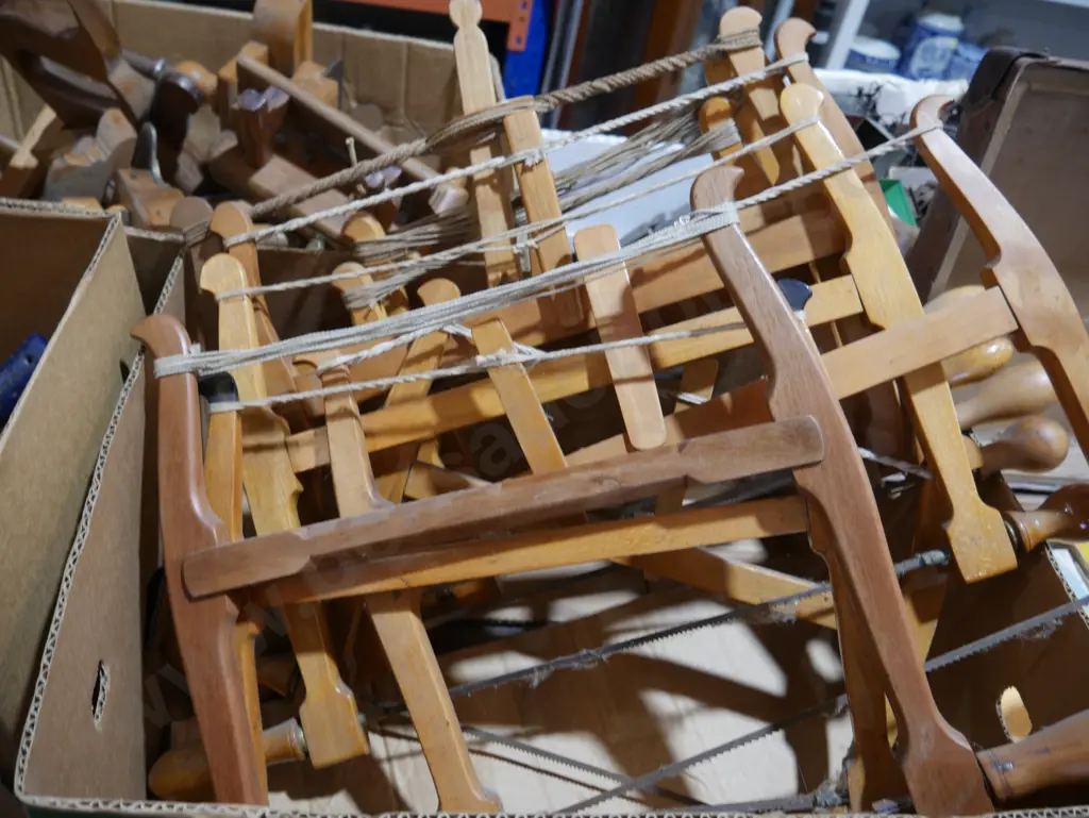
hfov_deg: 63.4
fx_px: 881
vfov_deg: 49.8
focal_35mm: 28
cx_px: 544
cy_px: 409
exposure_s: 1/60
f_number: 3.5
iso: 250
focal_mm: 14
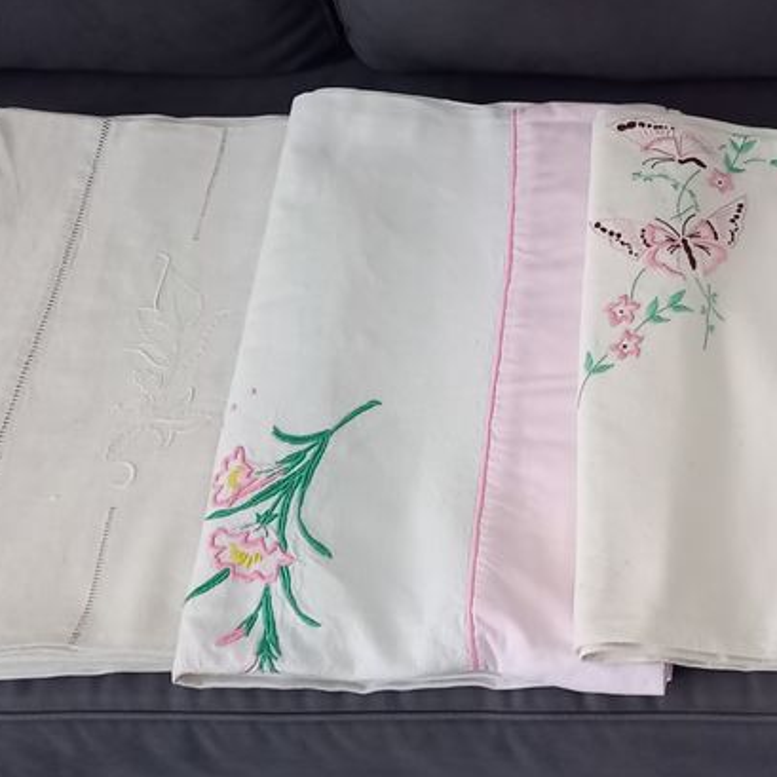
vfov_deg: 31.5
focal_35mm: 54
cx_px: 754
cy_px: 277
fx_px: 1371
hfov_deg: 29.8
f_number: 1.8
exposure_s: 1/25
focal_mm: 4.65
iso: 500
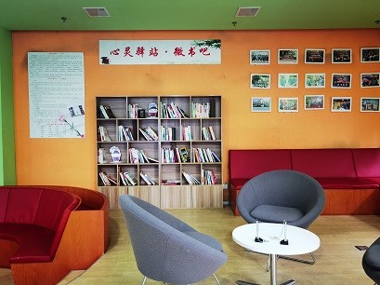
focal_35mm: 27
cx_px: 190
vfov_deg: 51.3
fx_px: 296
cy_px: 142
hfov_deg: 65.4
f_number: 1.9
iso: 500
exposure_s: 1/33.3
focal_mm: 6.71
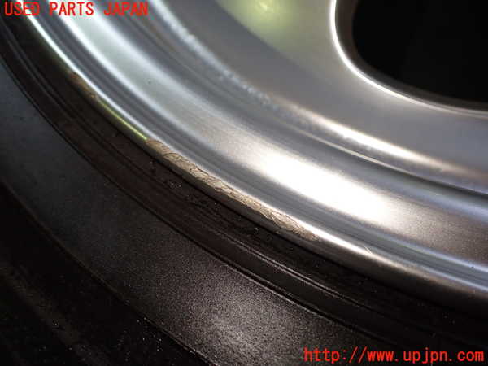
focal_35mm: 30
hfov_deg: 60.0
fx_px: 423
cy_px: 183
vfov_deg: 46.8
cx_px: 244
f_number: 2.3
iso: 200
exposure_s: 1/125
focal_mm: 5.4
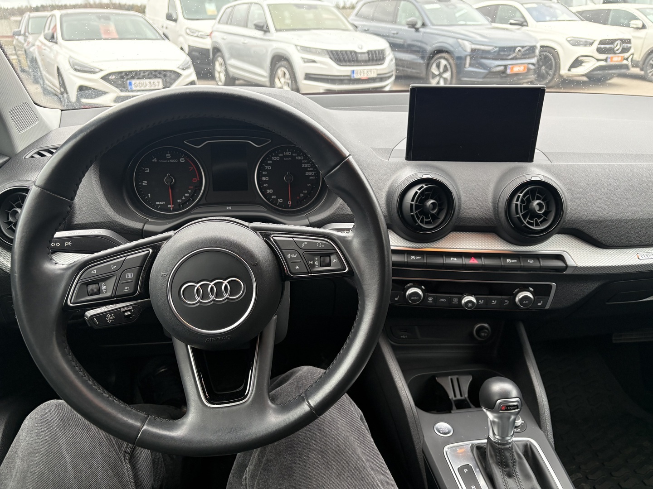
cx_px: 326
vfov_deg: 53.1
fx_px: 490
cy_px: 244
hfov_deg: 67.3
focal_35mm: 26
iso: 160
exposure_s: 1/60
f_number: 1.6
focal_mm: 5.96
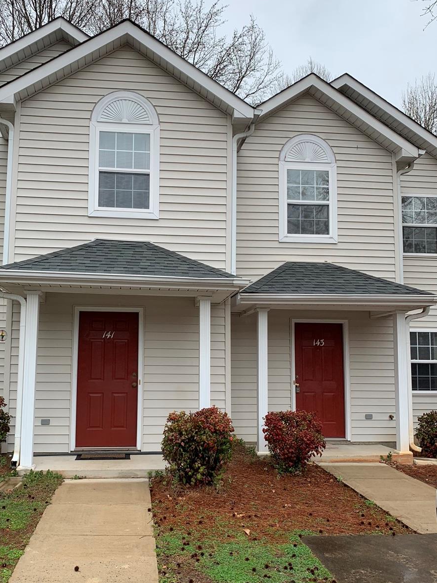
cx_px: 181
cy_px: 322
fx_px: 572
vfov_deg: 53.9
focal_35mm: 34
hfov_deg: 41.6
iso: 25
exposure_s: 1/835
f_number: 1.8
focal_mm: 4.25
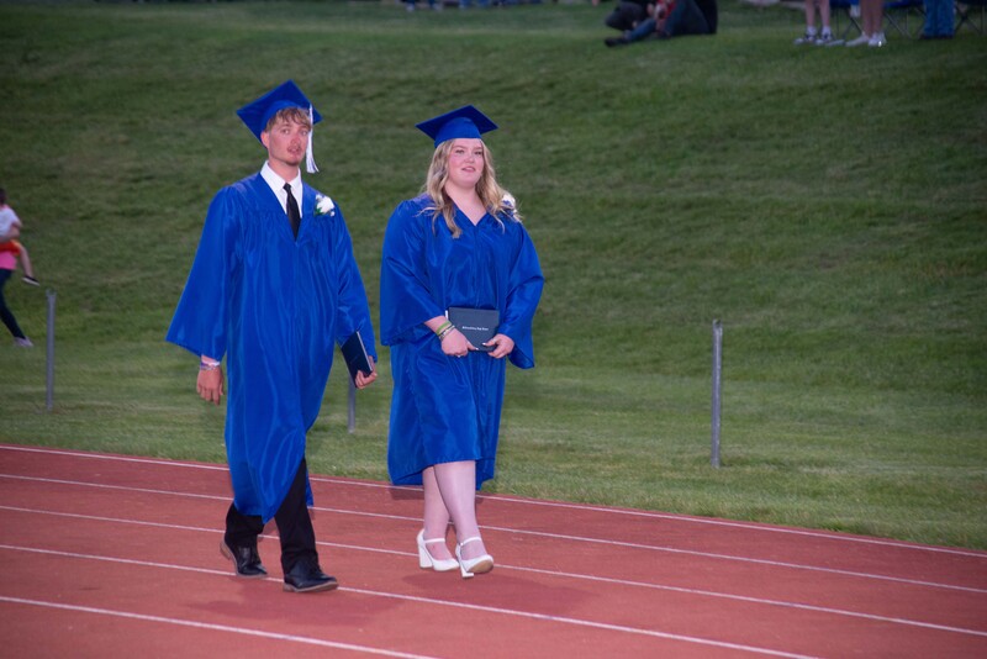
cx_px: 494
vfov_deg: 8.1
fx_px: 4662
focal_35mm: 170
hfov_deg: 12.1
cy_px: 330
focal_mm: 170
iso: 1600
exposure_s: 1/60
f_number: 8
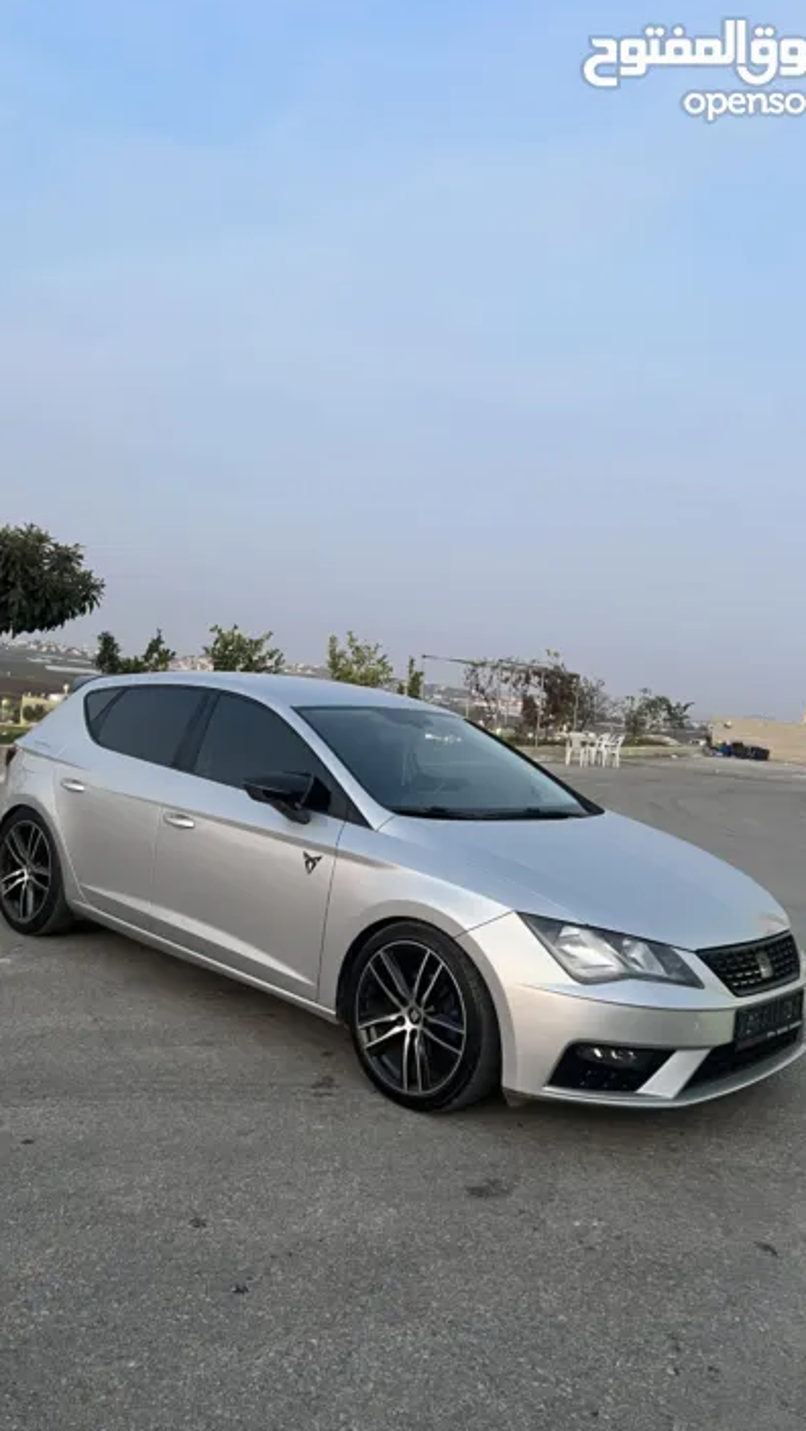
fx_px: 1101
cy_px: 704
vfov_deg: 66.0
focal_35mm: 29
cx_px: 381
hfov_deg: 40.2
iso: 500
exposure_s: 1/50
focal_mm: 5.7
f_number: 1.5
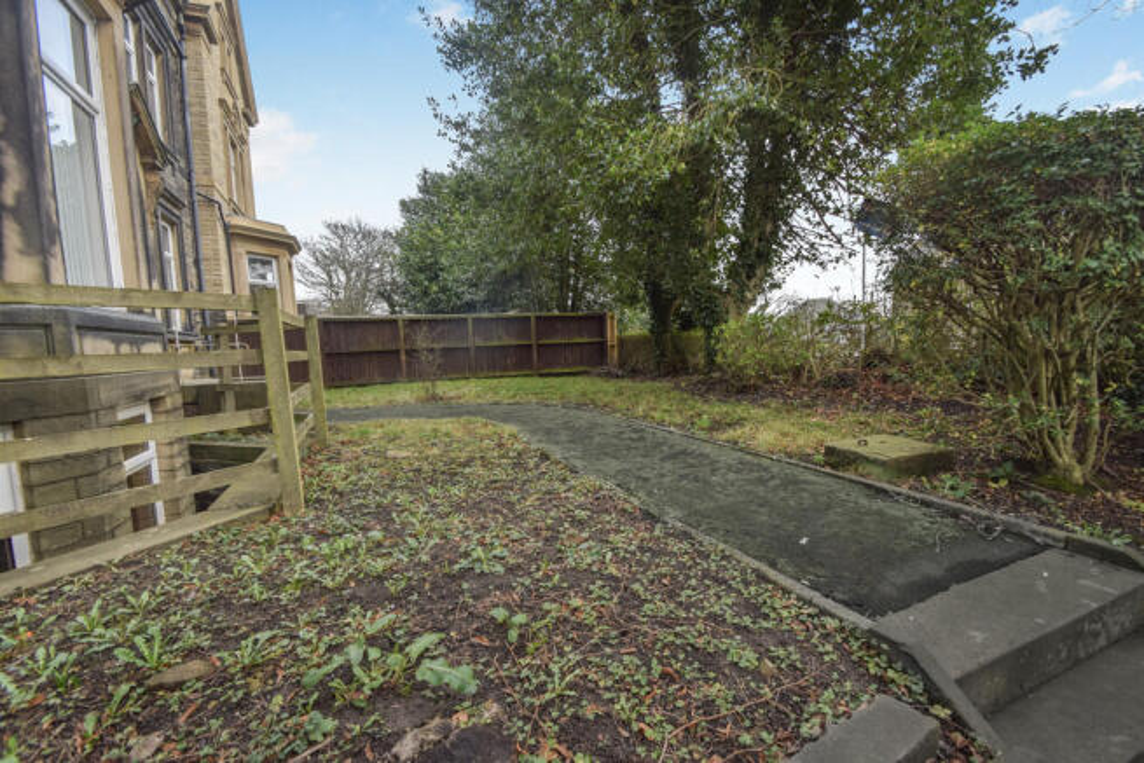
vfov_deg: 77.4
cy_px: 382
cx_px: 572
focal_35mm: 15
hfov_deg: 100.4
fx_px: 477
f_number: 5.6
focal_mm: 10
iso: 400
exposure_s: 1/125
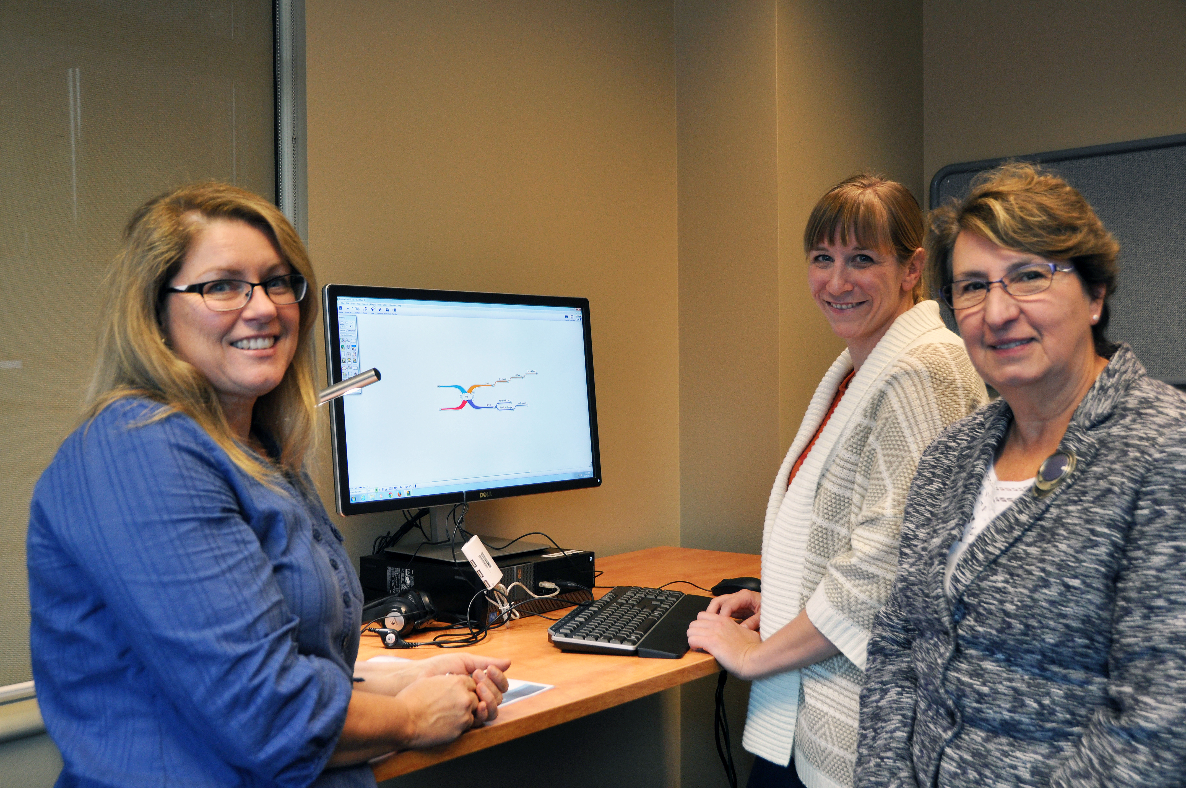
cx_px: 593
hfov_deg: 53.2
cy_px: 394
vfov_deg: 36.8
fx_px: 1185
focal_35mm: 36
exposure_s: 1/50
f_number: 3.8
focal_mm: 24
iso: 400
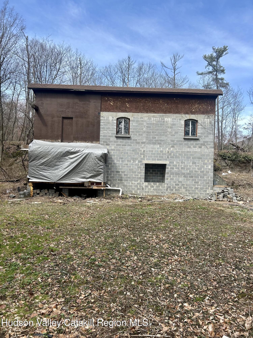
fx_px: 253
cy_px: 169
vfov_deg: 67.3
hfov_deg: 53.1
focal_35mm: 26
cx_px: 126
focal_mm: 5.7
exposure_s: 1/2208
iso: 50
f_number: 1.5
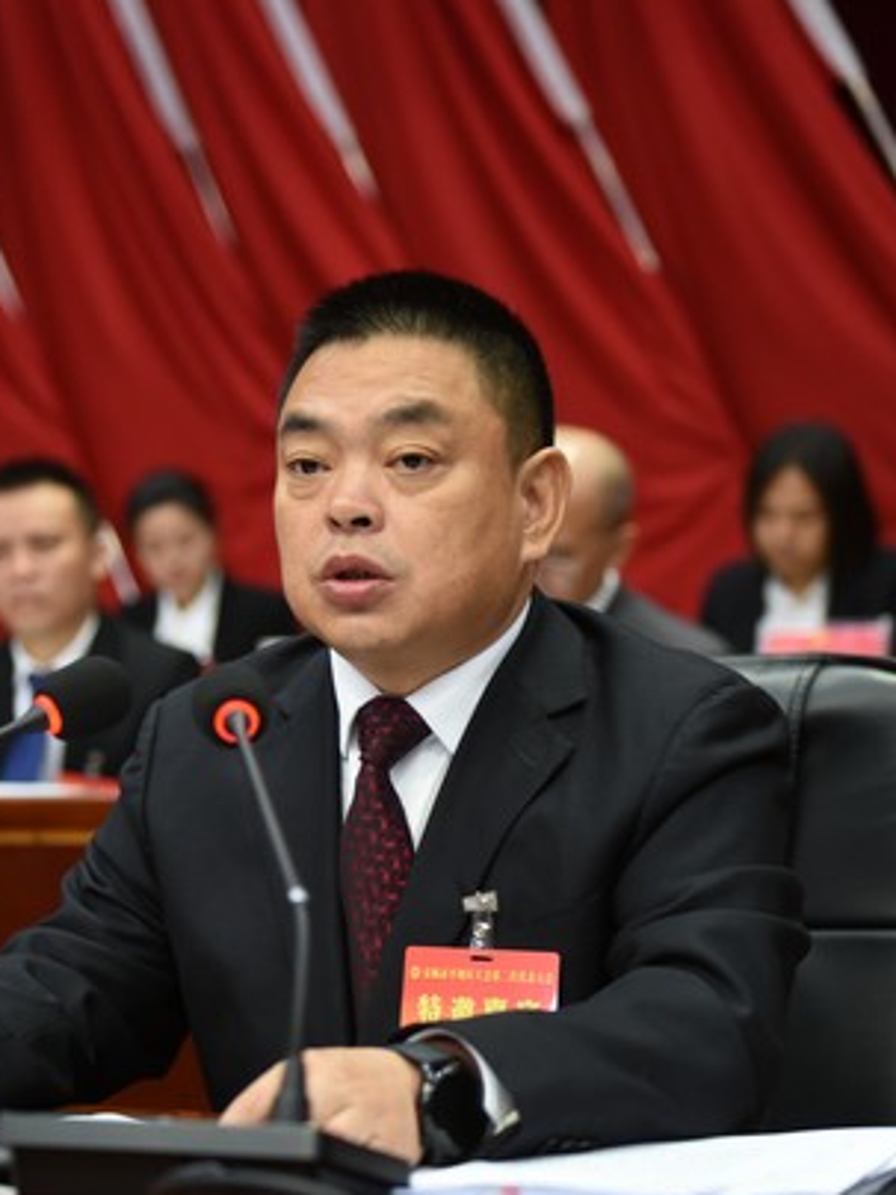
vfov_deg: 23.0
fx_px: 2934
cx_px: 349
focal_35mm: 85
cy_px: 617
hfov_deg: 17.3
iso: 1250
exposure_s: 1/100
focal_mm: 55
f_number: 2.8
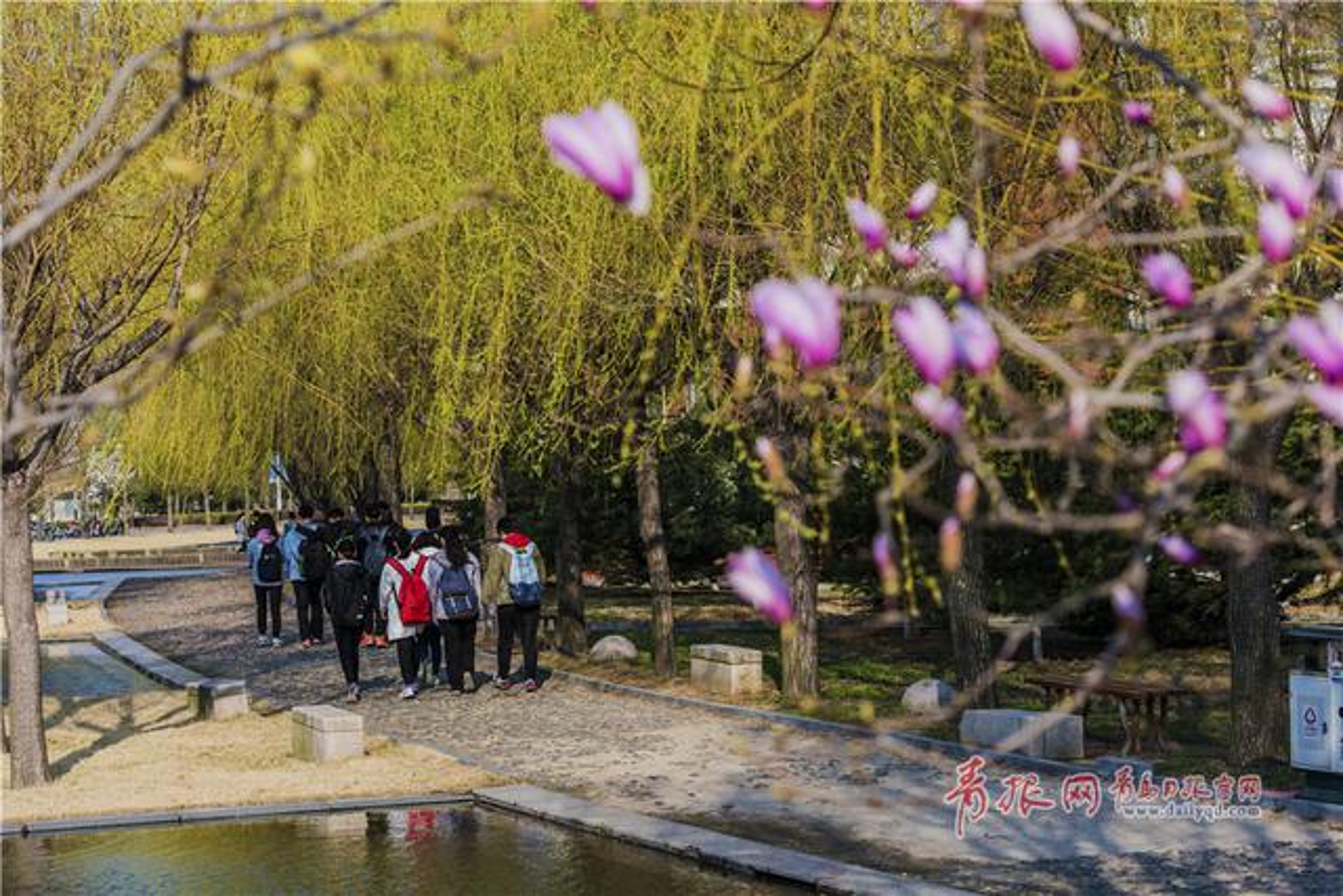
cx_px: 672
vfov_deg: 15.2
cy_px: 448
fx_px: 3358
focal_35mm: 90
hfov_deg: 22.6
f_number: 5
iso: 100
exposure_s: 1/200
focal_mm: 90
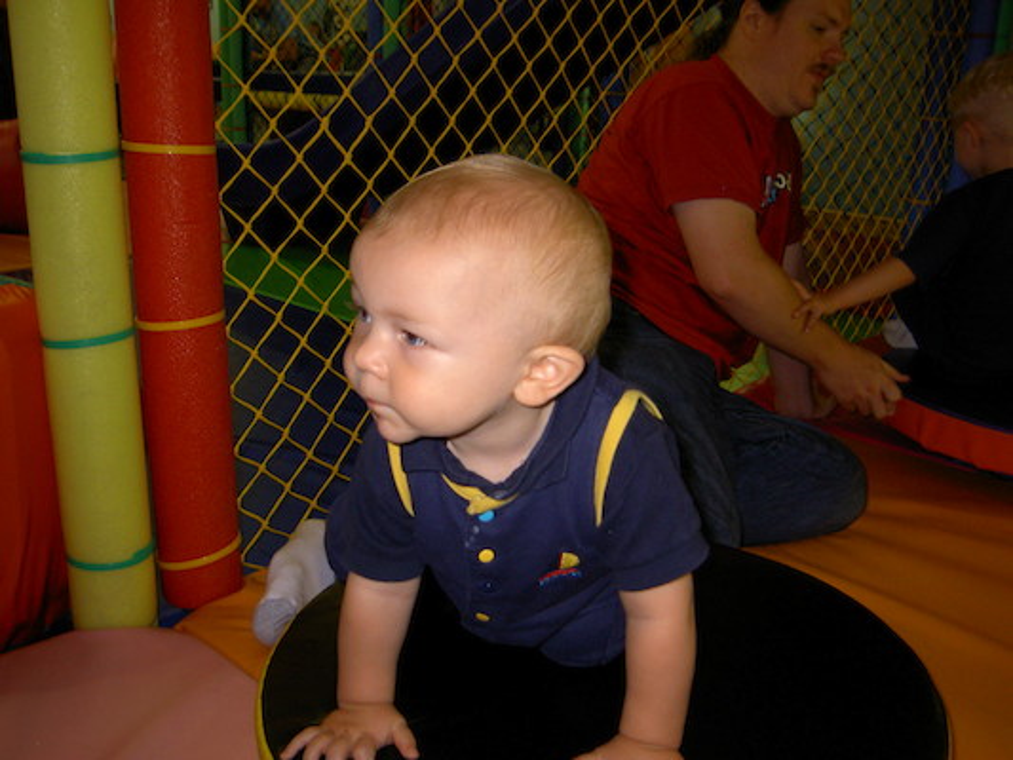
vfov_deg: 41.8
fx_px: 995
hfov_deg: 53.9
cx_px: 506
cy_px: 380
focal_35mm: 34
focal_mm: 5.6
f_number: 2.8
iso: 100
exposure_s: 1/60
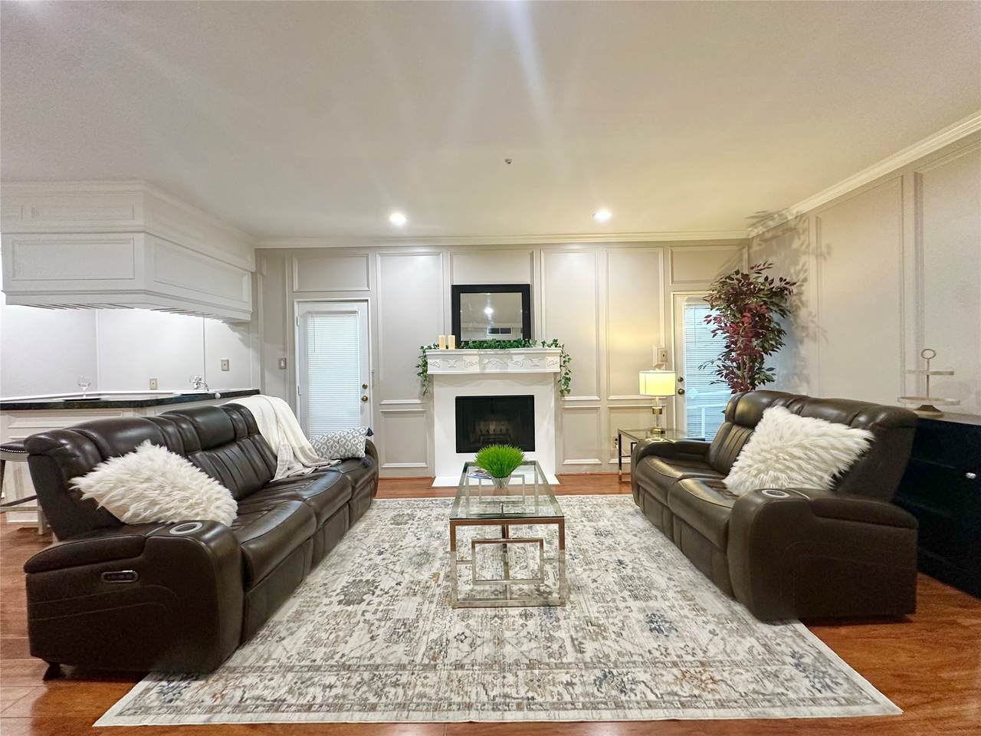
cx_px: 490
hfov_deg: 102.1
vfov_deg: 85.7
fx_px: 397
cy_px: 368
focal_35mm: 14
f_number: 2.2
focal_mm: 2.22
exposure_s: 1/60
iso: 250
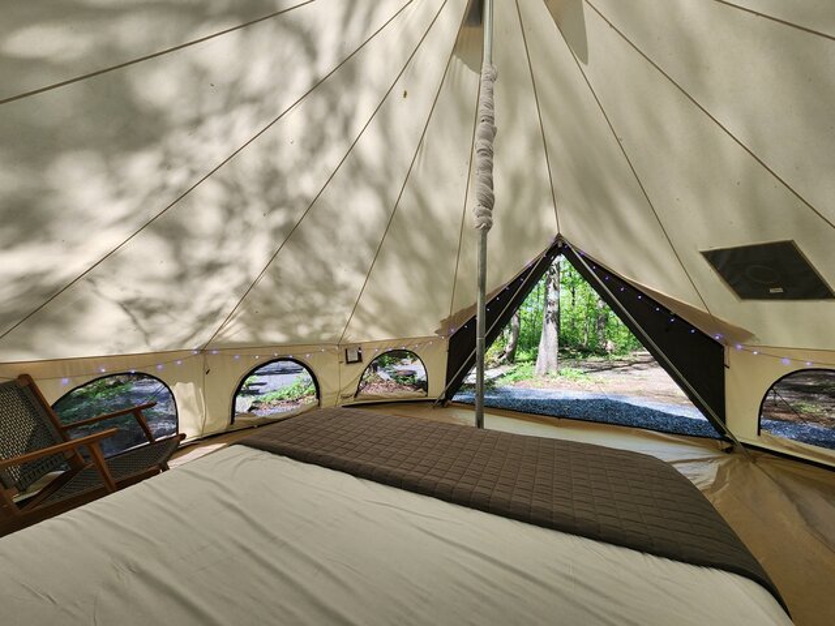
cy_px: 313
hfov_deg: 106.2
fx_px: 314
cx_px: 418
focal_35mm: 13
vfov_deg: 89.9
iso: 50
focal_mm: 2.2
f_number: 2.2
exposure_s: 1/250
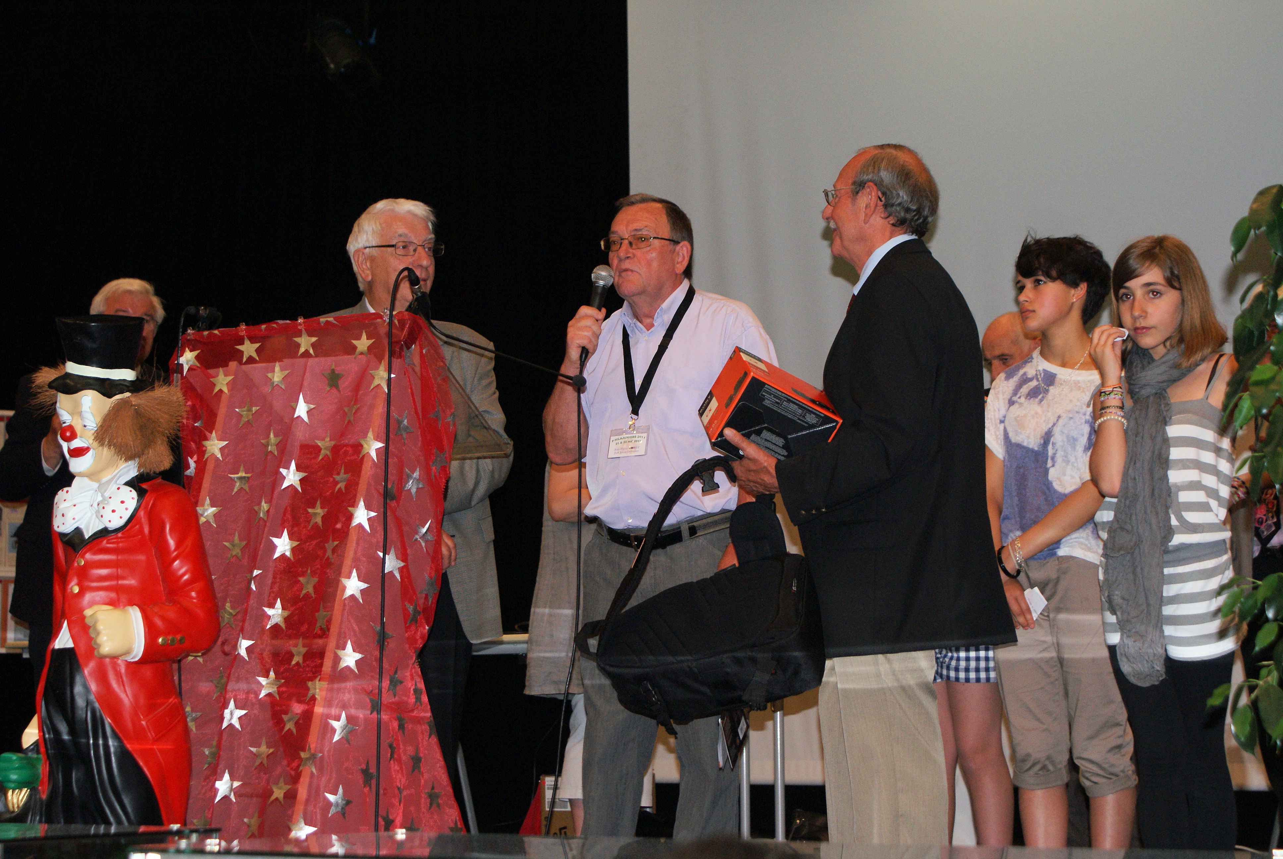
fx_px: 2676
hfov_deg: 27.0
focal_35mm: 75
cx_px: 642
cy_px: 430
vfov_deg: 18.2
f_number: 5.6
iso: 400
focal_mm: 50
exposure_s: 1/80
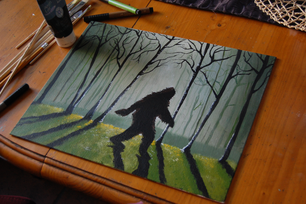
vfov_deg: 26.4
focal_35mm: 51
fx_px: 433
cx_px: 153
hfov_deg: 38.9
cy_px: 102
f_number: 4.5
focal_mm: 34
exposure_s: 1/30
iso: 720
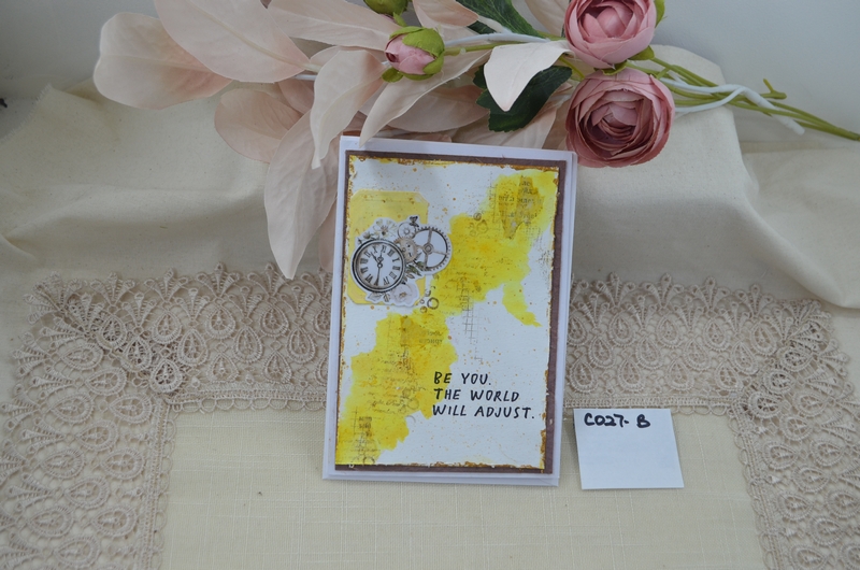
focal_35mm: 36
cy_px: 285
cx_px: 430
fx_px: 858
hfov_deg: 53.2
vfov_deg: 36.7
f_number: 5
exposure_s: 1/100
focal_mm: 24
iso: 400
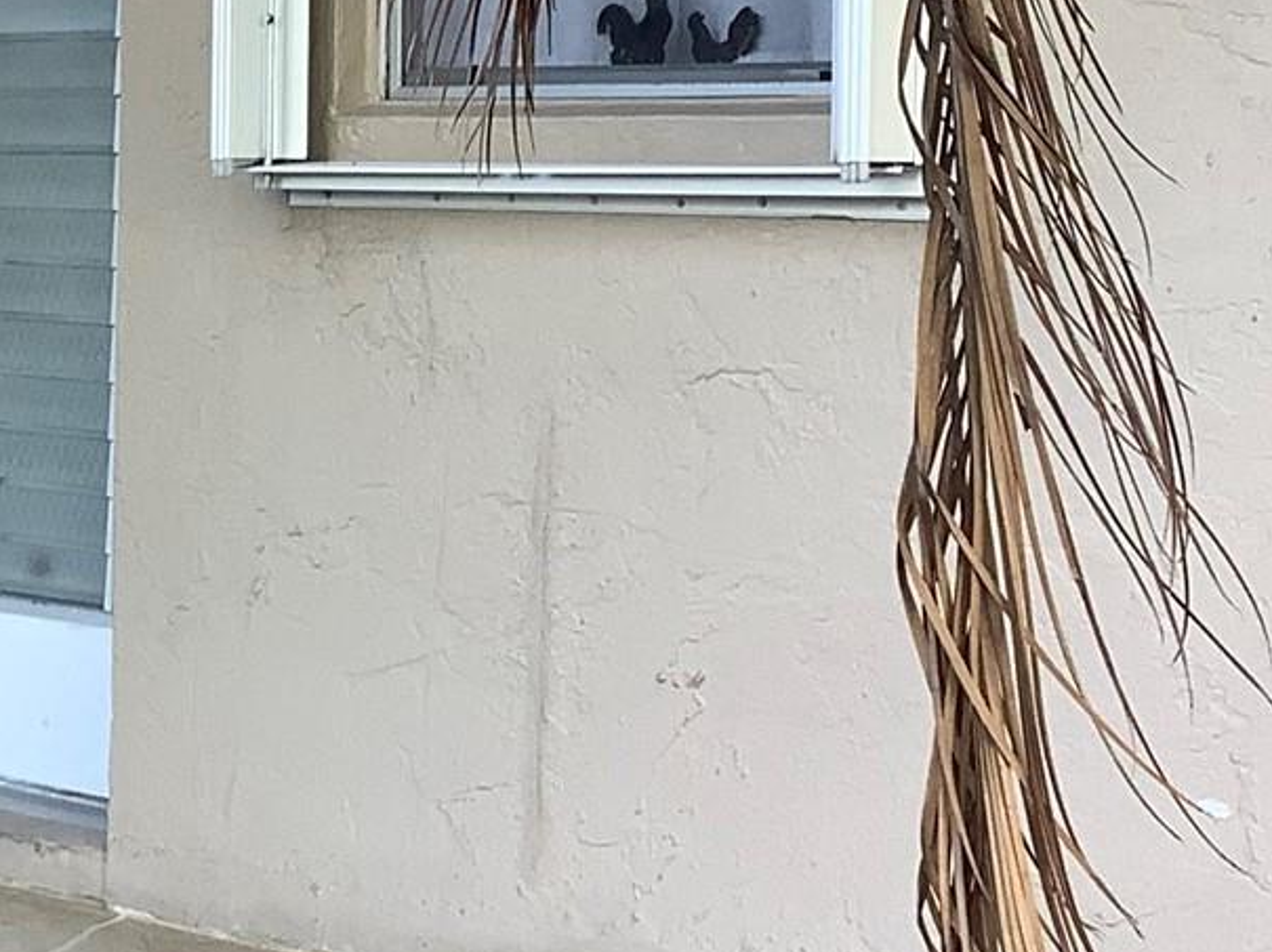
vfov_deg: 14.1
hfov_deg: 18.0
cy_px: 311
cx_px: -139
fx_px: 3856
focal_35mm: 105
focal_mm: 3.3
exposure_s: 1/120
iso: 40
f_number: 2.4
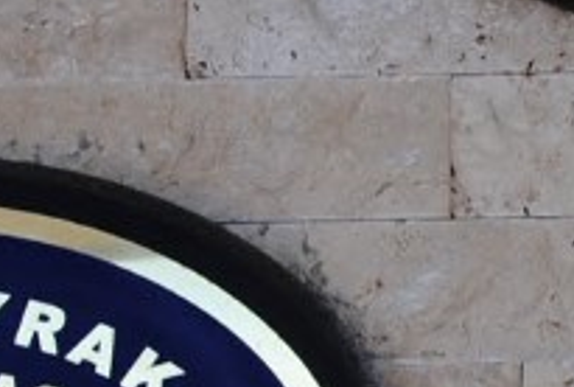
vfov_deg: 10.2
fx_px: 2143
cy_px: 351
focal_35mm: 134
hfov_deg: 14.4
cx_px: 820
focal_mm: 16
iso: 100
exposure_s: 1/160
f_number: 6.3
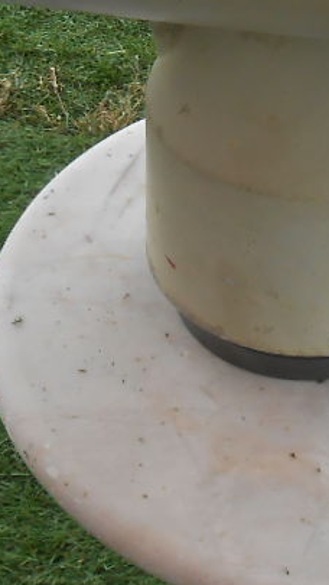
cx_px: 84
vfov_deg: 18.8
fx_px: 1736
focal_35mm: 112
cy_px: 79
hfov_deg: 10.8
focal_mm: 4.6
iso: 80
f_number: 3.5
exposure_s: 1/320
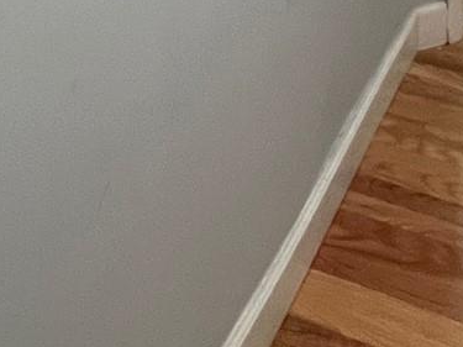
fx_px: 949
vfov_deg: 14.2
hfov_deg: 27.4
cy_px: -480
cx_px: 232
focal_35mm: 71
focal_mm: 1.57
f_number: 1.8
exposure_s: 1/60
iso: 320
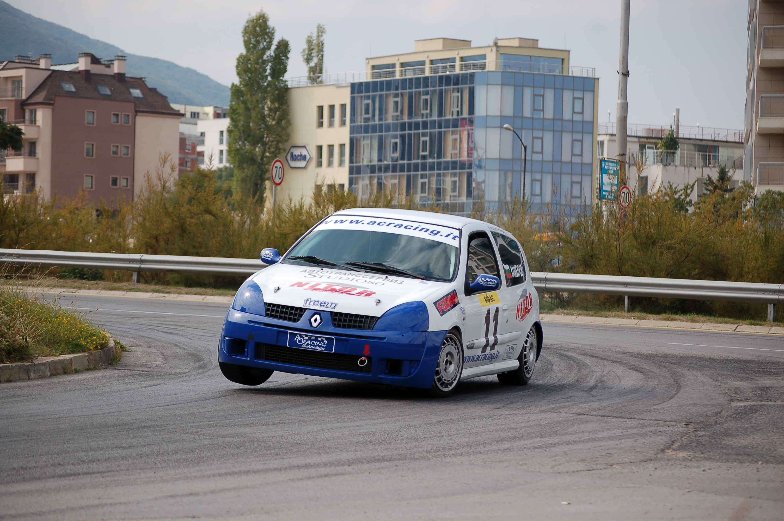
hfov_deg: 14.9
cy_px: 260
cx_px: 392
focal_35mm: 138
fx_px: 3003
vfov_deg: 9.9
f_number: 4.5
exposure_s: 1/1250
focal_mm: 92
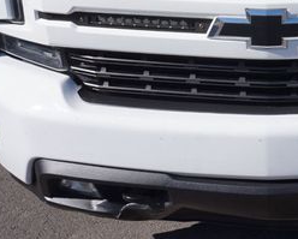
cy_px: 35
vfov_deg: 25.6
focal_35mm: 58
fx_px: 512
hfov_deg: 30.8
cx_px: 275
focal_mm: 16
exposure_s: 1/160
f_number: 11
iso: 100
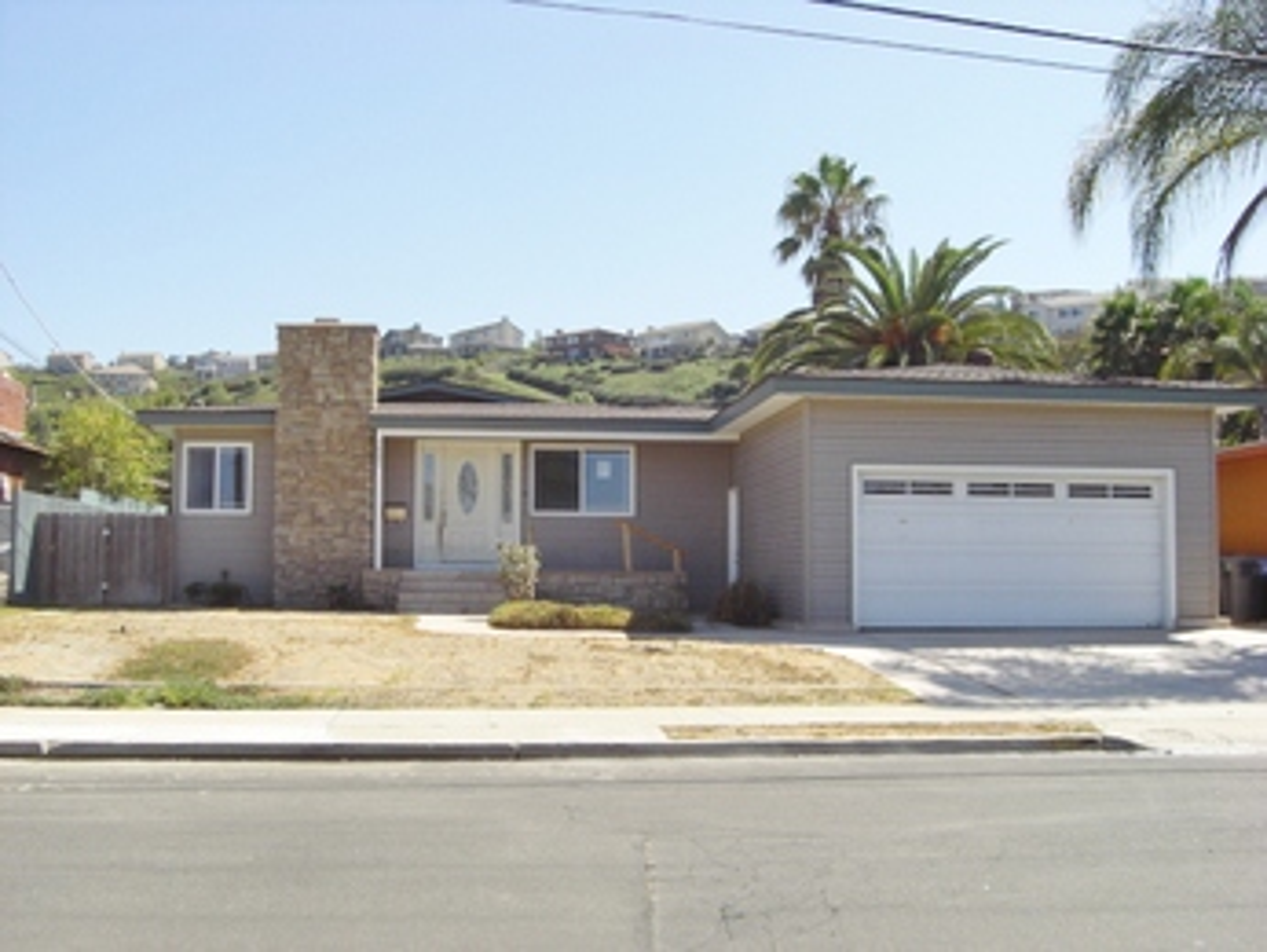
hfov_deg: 48.9
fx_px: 1392
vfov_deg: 37.8
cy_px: 476
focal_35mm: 38
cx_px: 634
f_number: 8
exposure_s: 1/125
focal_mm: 6.2
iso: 64
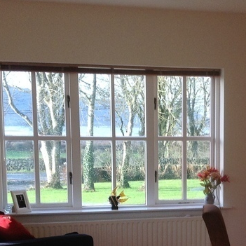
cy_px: 219
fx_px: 724
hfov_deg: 19.0
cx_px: 222
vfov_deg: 19.0
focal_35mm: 90
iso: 64
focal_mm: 4.28
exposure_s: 1/120
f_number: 2.4
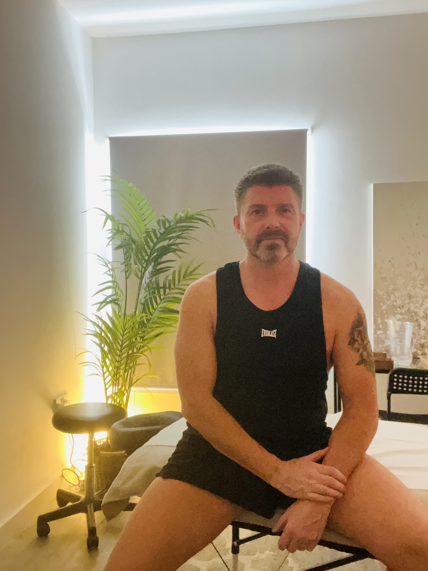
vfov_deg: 60.0
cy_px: 286
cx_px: 214
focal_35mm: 30
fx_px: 495
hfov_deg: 46.8
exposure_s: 1/25
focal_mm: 2.71
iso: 640
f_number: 2.2
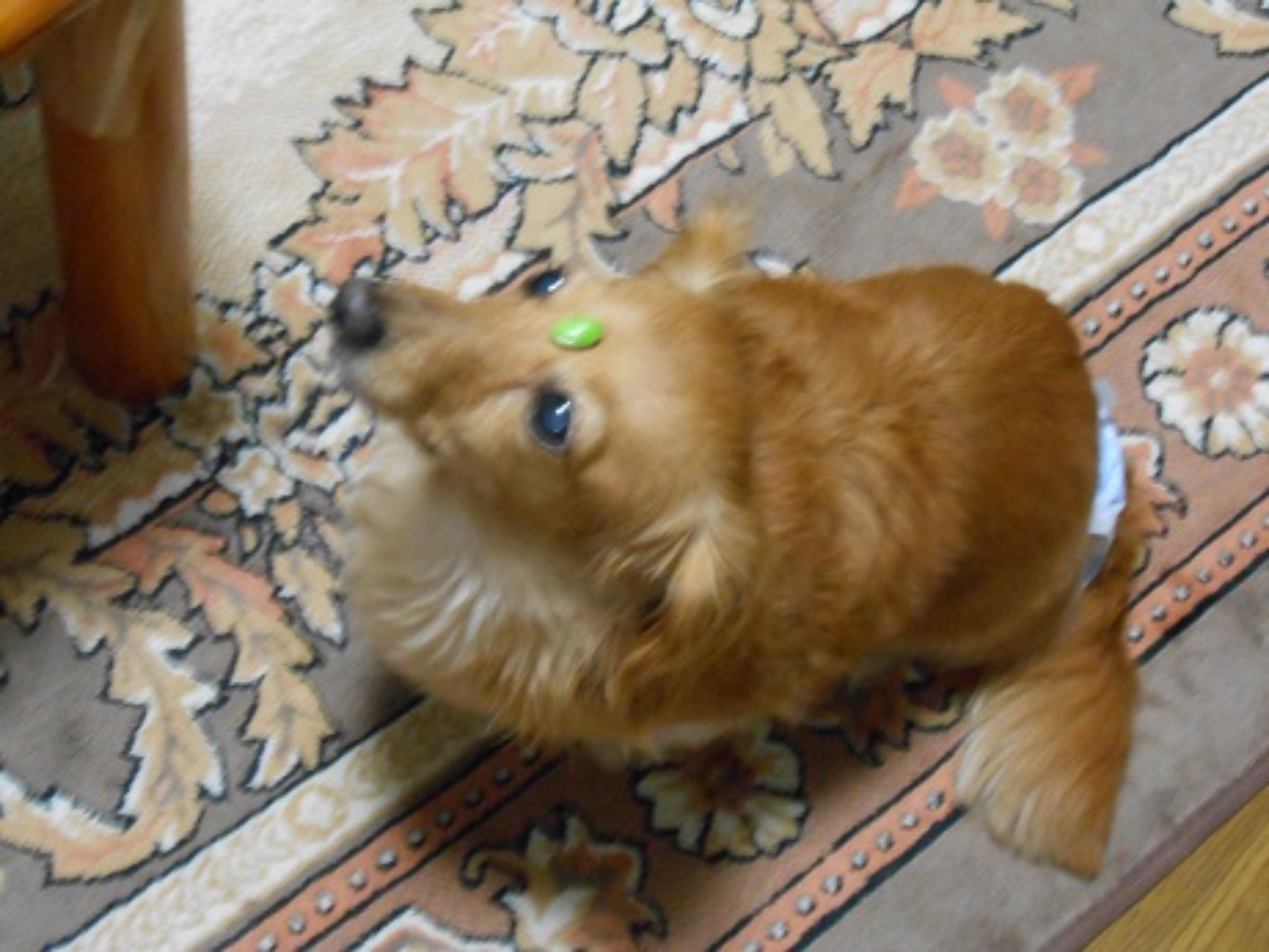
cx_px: 634
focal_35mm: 72
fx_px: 2640
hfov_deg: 27.0
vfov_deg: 20.4
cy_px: 476
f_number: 6
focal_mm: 12.8
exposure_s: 1/3
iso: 800
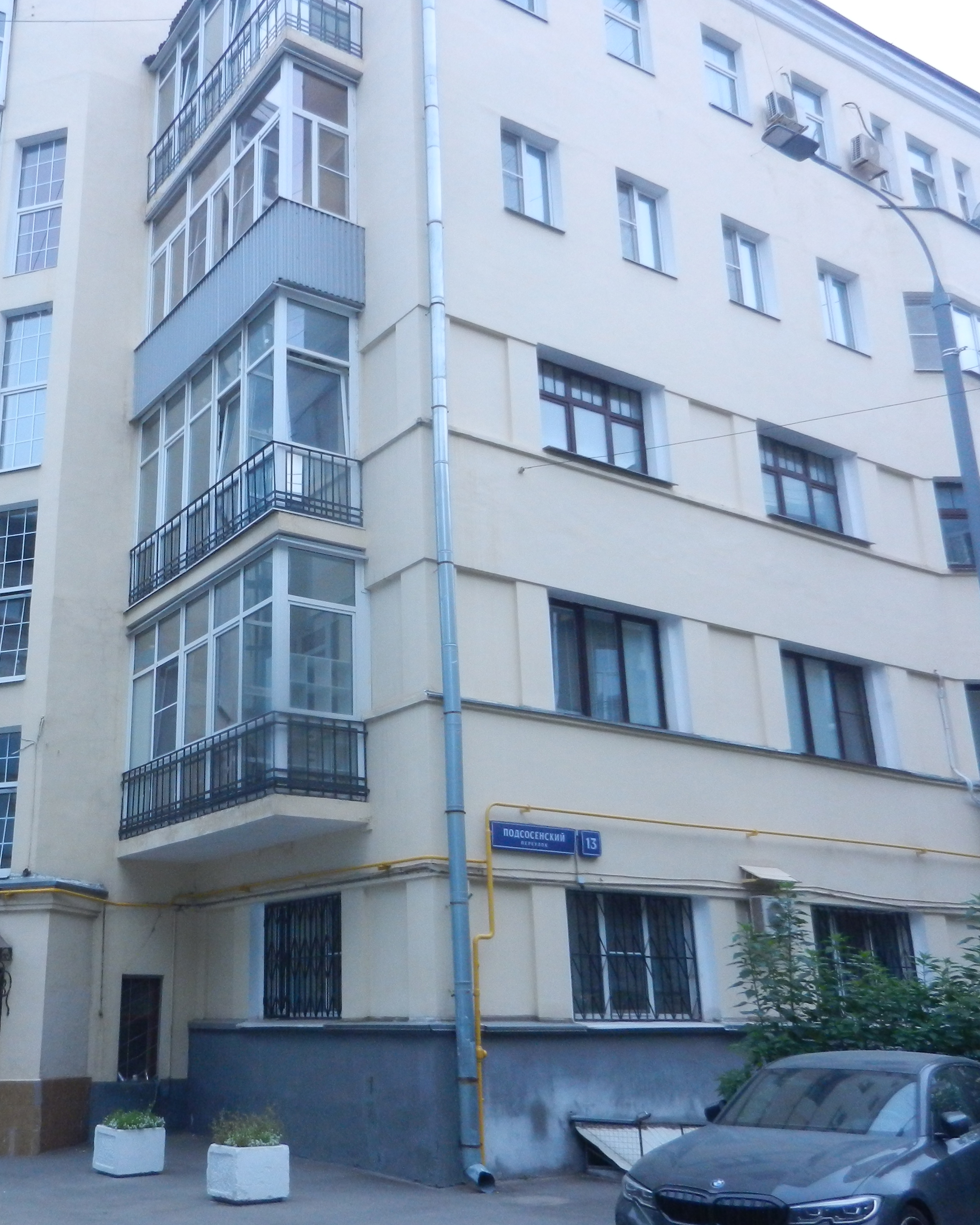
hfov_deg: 43.8
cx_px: 315
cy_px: 608
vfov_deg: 54.2
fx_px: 1197
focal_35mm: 33
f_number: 3.5
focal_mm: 4.5
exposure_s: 1/400
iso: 400
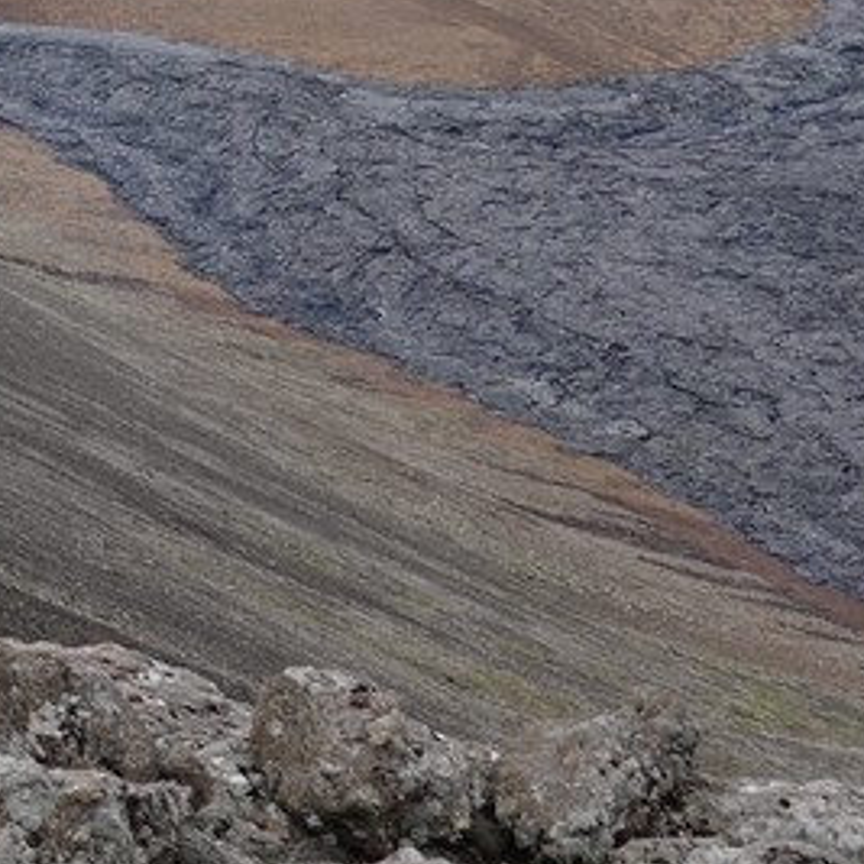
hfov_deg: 9.1
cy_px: -359
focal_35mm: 181
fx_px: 5111
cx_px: -874
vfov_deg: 9.4
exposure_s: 1/1000
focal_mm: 13.84
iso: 250
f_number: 4
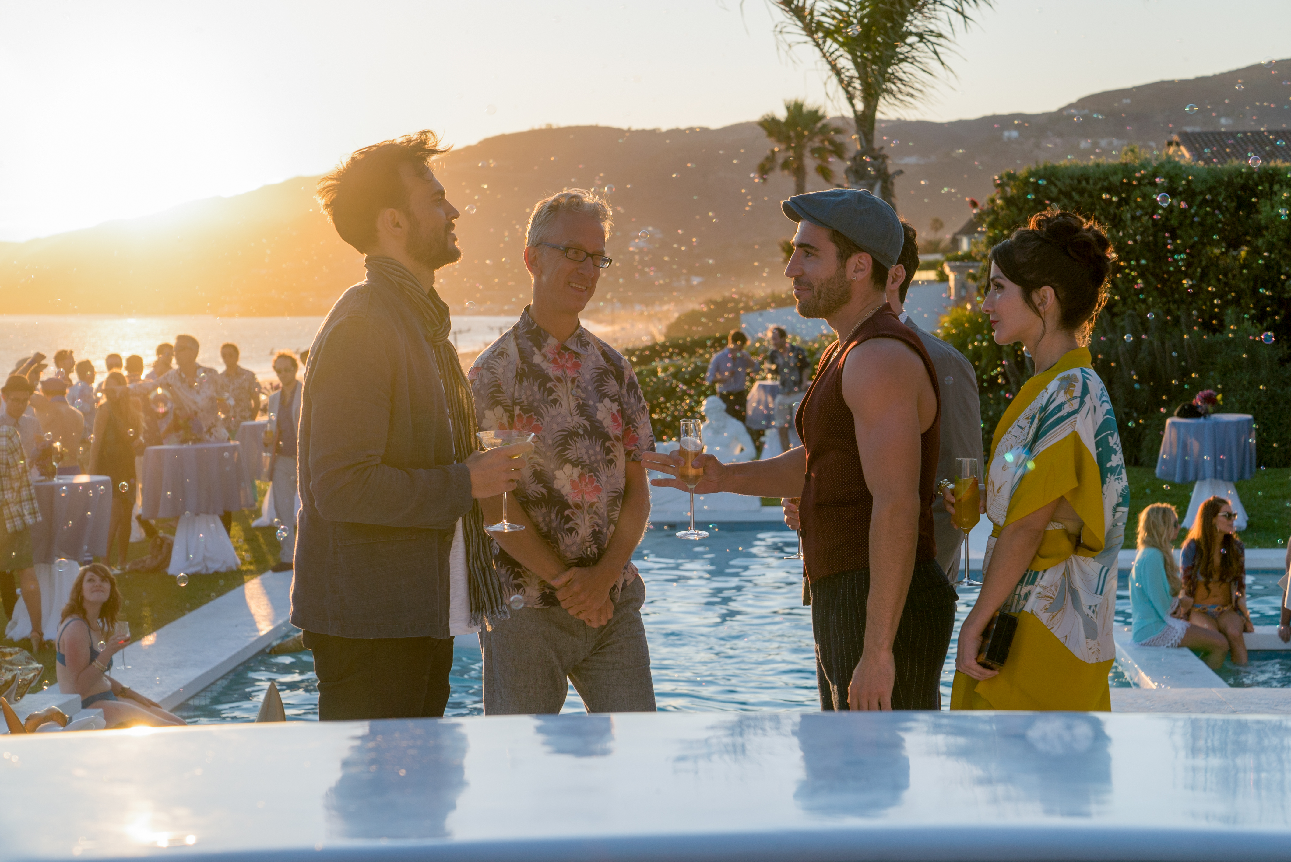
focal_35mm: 70
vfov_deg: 19.5
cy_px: 431
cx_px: 646
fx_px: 2512
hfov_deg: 28.8
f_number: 7.1
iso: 160
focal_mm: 70
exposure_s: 1/250
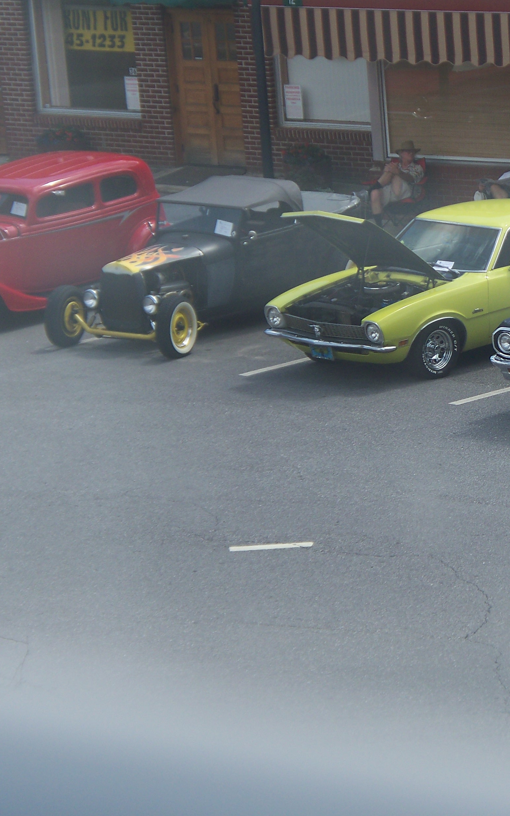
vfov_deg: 11.7
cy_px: 352
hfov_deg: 7.3
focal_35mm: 179
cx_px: 484
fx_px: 3981
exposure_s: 1/400
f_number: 3.8
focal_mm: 22.05
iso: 64
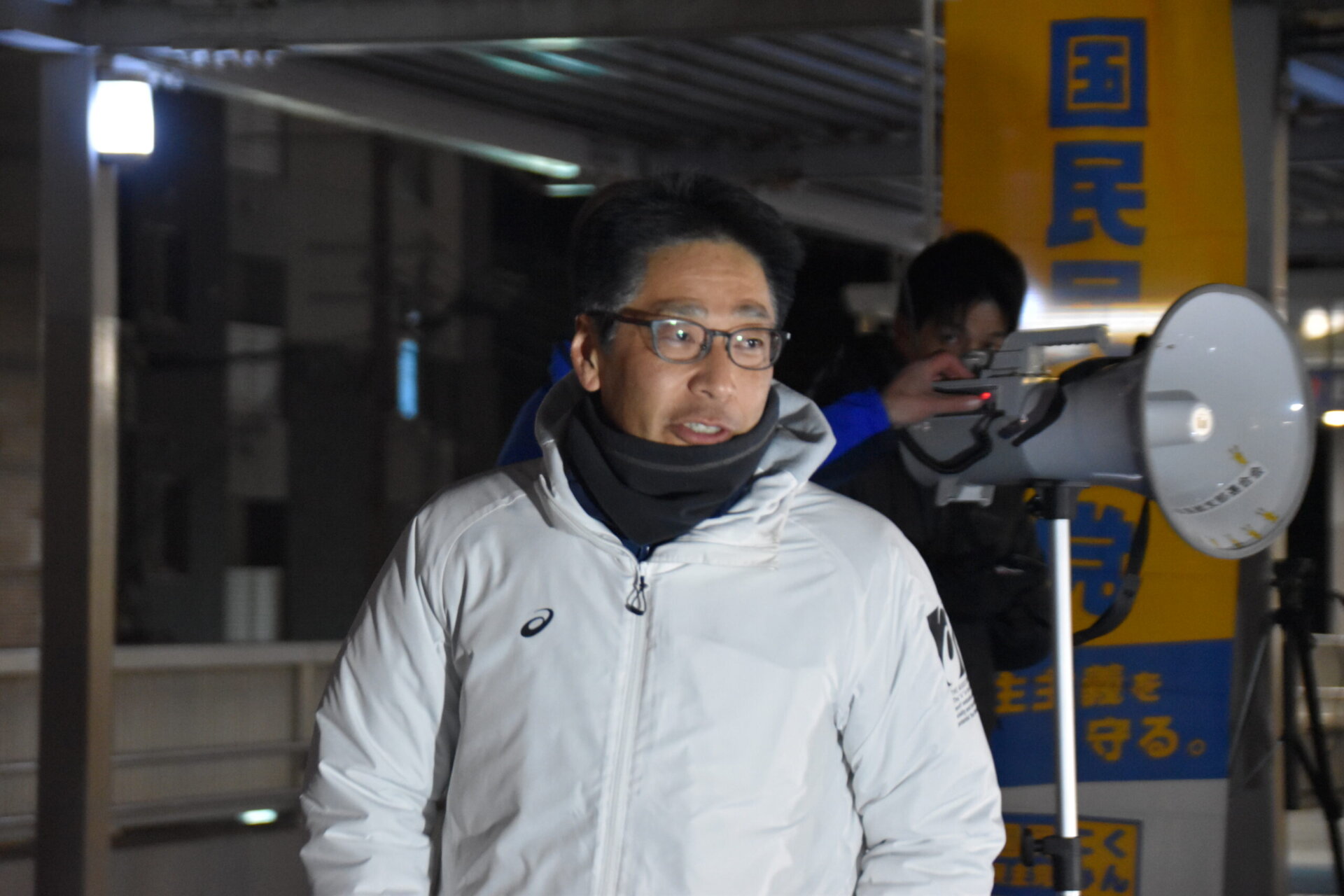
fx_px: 5488
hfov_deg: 14.0
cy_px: 448
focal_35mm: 147
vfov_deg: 9.3
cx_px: 672
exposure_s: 1/60
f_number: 5.6
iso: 4500
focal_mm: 98
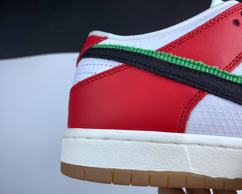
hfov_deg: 62.2
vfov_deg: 51.5
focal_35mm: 28
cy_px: 97
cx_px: 123
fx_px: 201
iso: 40
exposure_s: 1/100
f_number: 1.8
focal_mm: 4.25
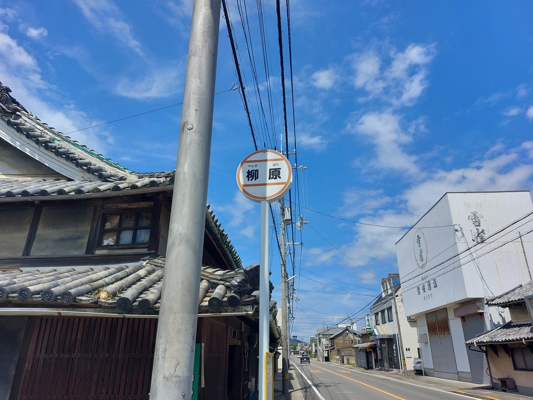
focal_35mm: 24
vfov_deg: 56.8
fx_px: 370
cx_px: 266
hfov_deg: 71.6
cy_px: 200
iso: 25
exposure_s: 1/1220
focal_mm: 5.23
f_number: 1.8
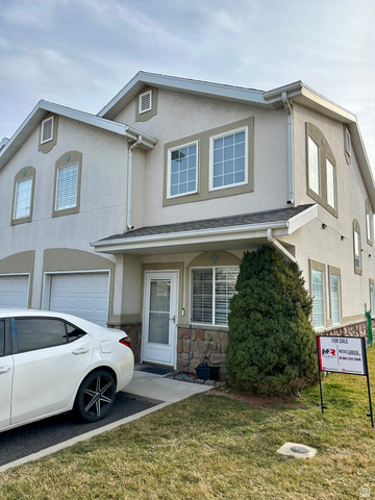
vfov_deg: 71.6
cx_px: 188
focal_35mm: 24
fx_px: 347
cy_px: 250
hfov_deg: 56.8
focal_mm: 6.86
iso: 80
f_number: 1.78
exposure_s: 1/2660
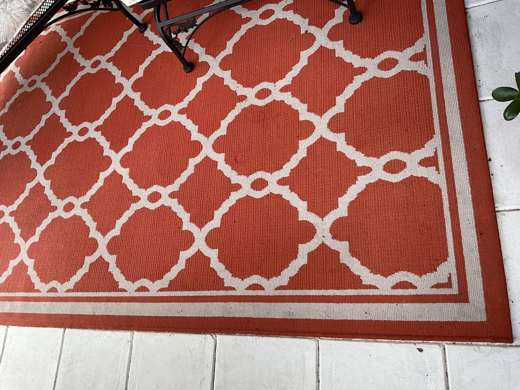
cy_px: 195
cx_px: 260
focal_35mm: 29
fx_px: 436
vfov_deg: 48.2
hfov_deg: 61.7
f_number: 1.8
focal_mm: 3
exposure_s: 1/120
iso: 25
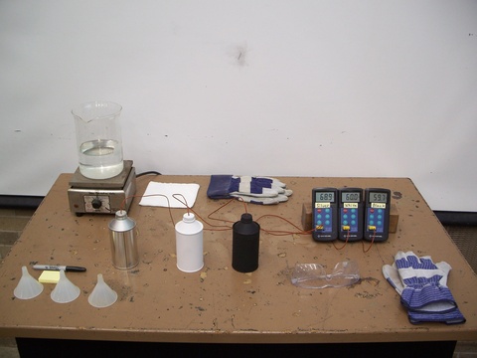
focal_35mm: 37
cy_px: 179
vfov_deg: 38.7
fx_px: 510
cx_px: 238
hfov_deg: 50.1
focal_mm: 7.8
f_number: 2.8
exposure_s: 1/30
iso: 160
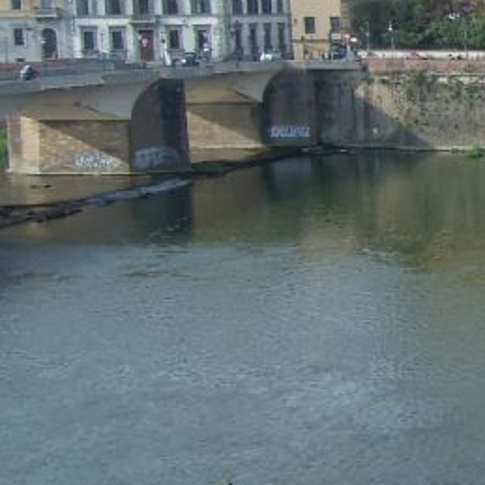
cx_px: 850
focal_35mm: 84
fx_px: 1332
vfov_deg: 20.6
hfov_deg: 17.2
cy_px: 169
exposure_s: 1/800
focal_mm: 4.3
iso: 160
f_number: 3.5
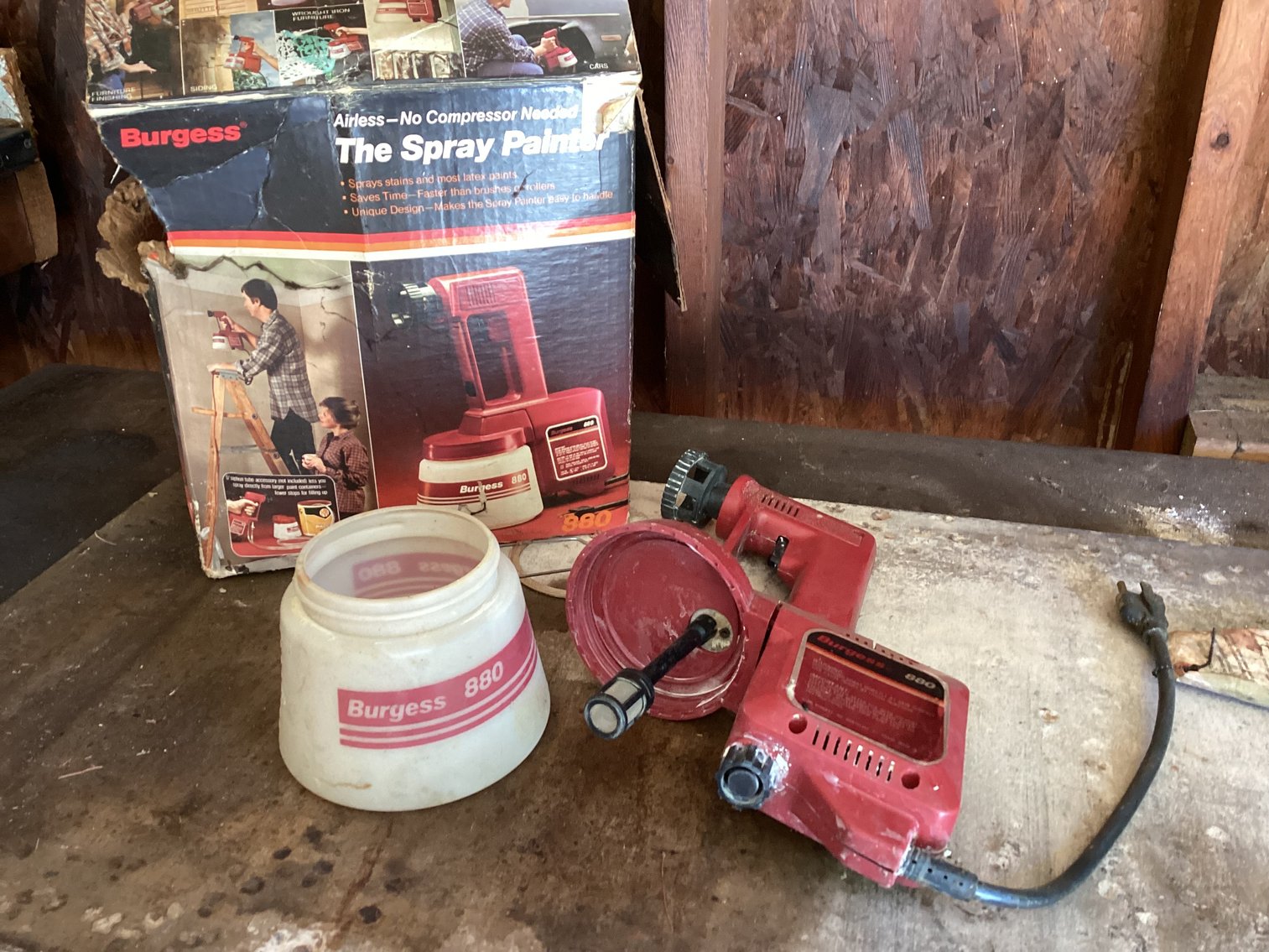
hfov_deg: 58.3
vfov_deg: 45.4
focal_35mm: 31
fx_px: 1137
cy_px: 476
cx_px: 634
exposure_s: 1/50
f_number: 2.4
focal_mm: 3.3
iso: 250
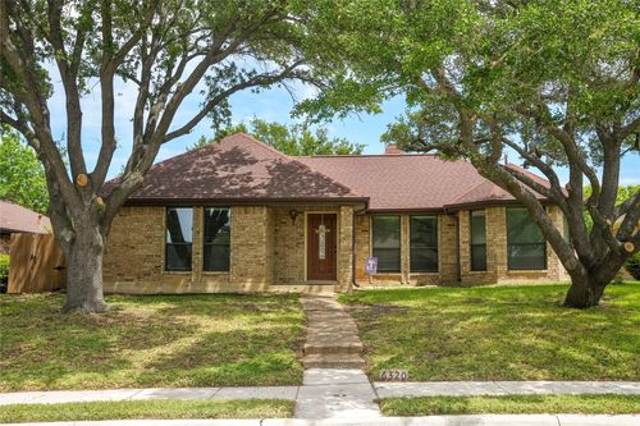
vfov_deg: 35.9
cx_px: 320
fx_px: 658
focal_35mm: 37
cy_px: 213
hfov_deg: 51.9
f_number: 8
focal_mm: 37
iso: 800
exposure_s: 1/1250
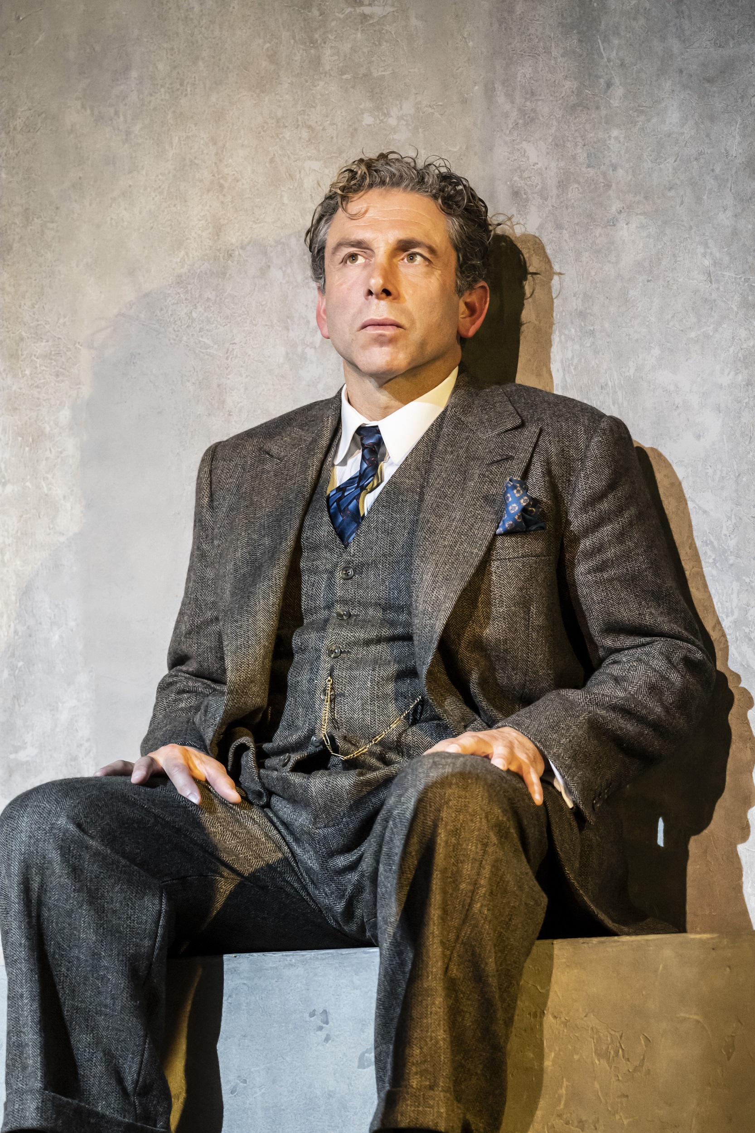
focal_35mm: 219
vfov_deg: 9.4
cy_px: 566
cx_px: 378
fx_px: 6891
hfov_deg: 6.3
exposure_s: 1/100
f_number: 4
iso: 2000
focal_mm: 146
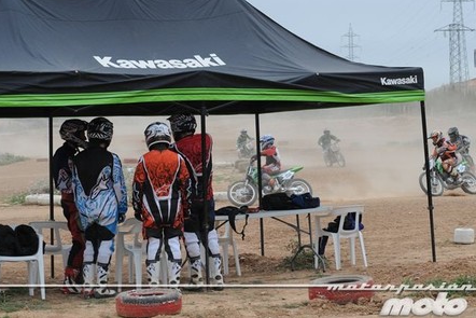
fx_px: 1614
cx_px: 237
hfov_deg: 16.8
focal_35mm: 122
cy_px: 158
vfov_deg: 11.2
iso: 320
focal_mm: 80
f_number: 6.3
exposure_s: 1/400
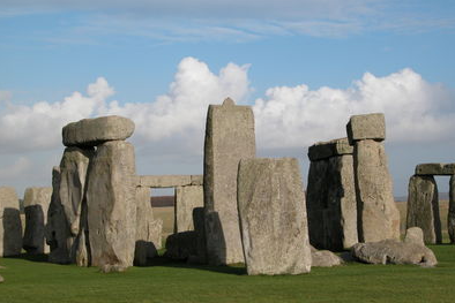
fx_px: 973
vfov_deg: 17.7
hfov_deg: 26.3
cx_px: 228
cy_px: 162
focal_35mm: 77
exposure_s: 1/413
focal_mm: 18.8
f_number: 6.7
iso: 100
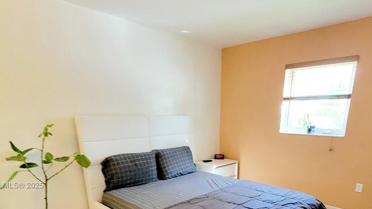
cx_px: 217
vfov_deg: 46.7
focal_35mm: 22
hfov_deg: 80.6
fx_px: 217
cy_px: 186
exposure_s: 1/40
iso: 400
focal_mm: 2.2
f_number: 2.2
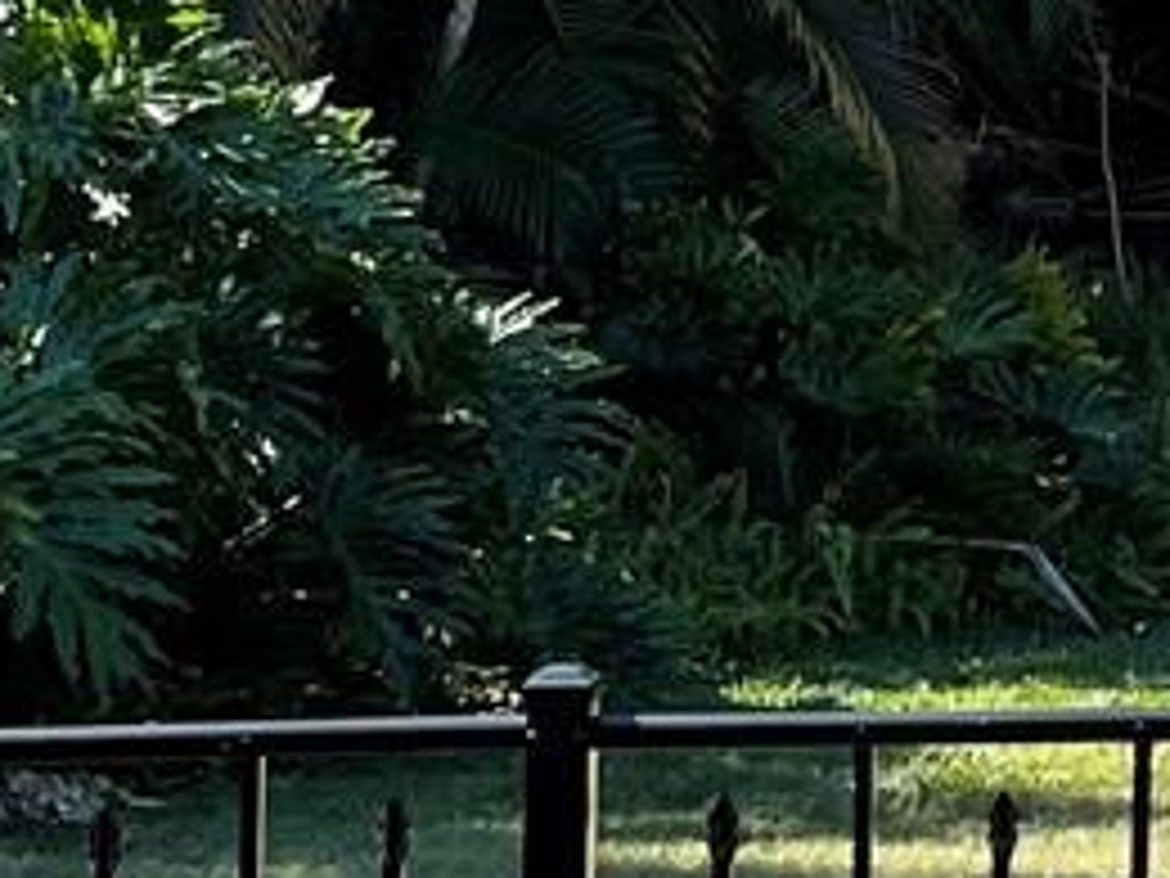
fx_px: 5205
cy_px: 0
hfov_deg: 11.7
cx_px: 2218
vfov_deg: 9.6
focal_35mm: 154
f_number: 1.6
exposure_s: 1/916
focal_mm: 5.1
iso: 32
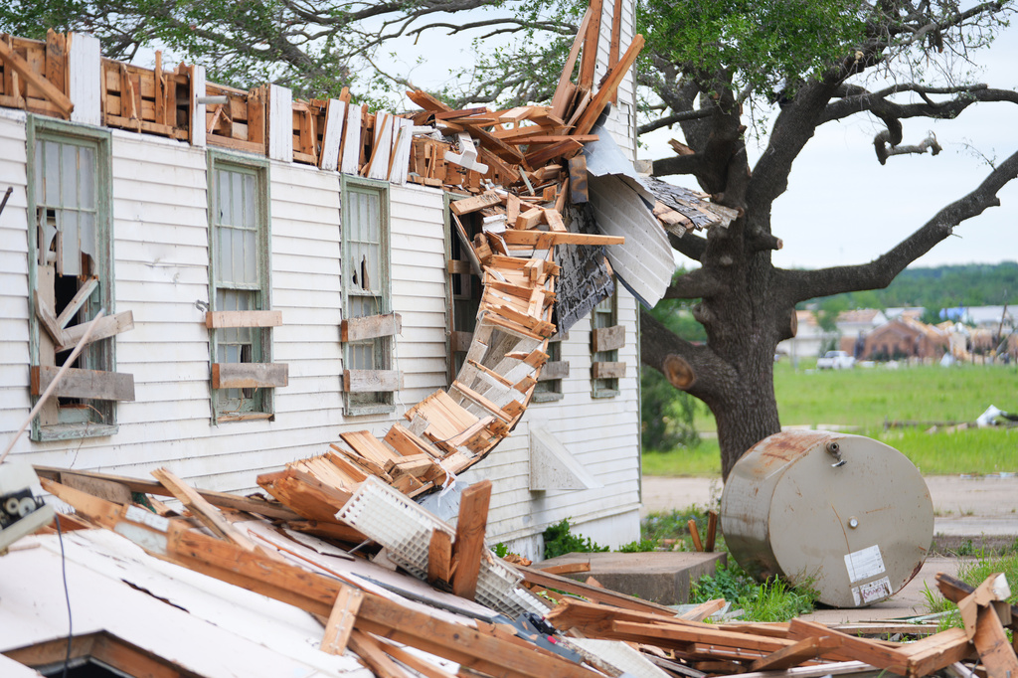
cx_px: 509
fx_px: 3731
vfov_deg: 10.4
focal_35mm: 132
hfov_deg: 15.5
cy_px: 339
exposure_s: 1/640
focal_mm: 132
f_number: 2.8
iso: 125
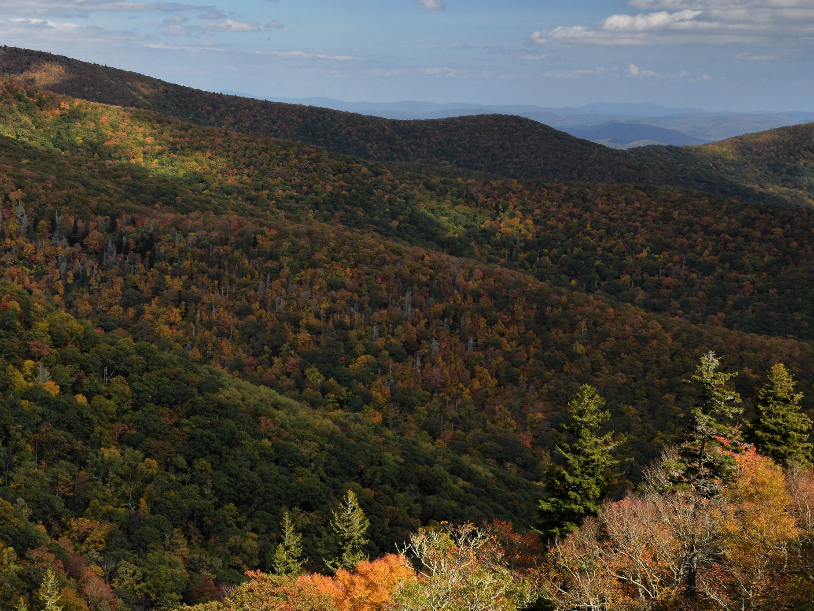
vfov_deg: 21.9
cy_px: 219
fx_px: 1576
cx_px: 103
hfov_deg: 28.0
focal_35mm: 67
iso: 640
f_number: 11
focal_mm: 35
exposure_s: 1/160
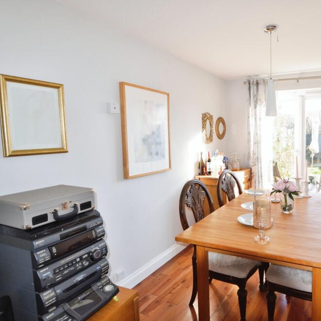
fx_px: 227
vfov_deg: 70.5
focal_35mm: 22
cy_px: 162
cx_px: 233
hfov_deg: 66.9
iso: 400
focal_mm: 11
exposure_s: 1/125
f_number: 4
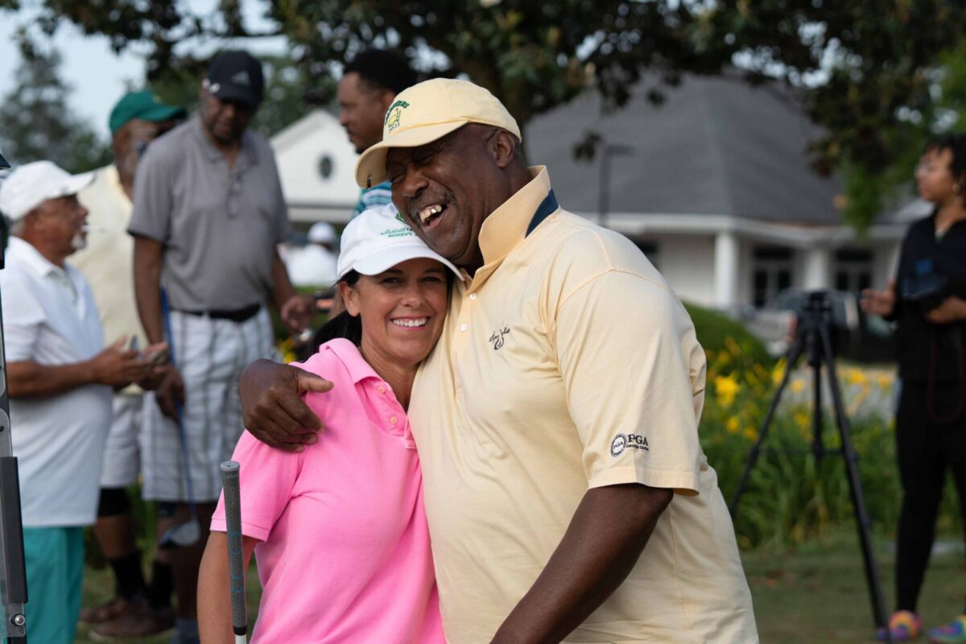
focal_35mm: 105
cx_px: 483
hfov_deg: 19.5
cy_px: 322
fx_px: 2817
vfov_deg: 13.0
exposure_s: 1/2500
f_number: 3.5
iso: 400
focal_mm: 70
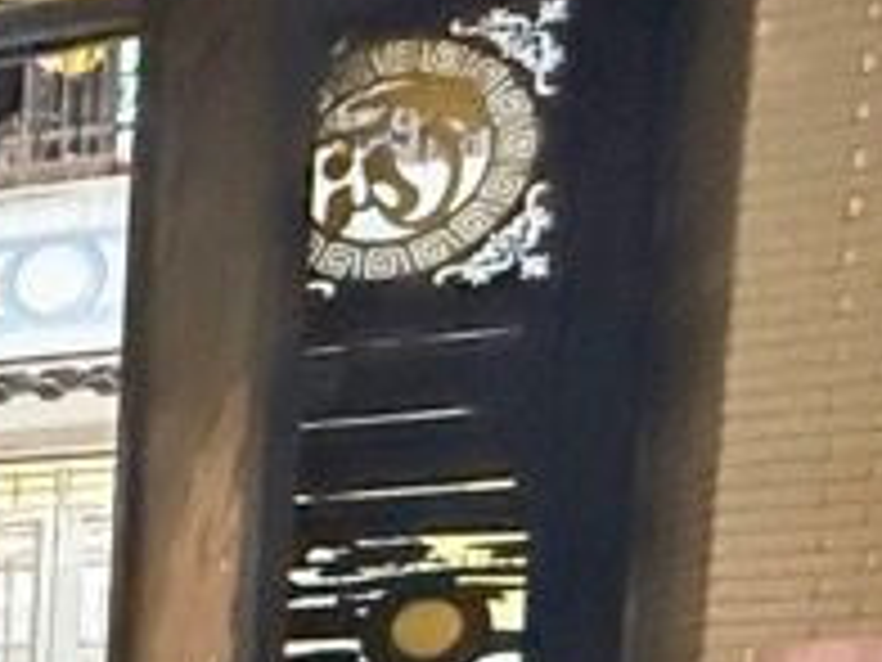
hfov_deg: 17.0
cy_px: 1009
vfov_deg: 17.9
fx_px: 1860
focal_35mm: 73
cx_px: -1004
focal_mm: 2.22
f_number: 2.2
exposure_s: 1/33
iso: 1250
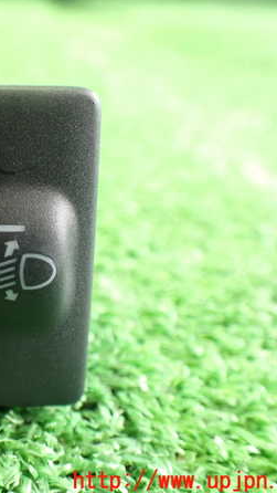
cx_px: -9
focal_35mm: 44
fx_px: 574
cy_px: 246
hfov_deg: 25.6
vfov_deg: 46.4
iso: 800
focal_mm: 5.4
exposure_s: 1/30
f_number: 2.3
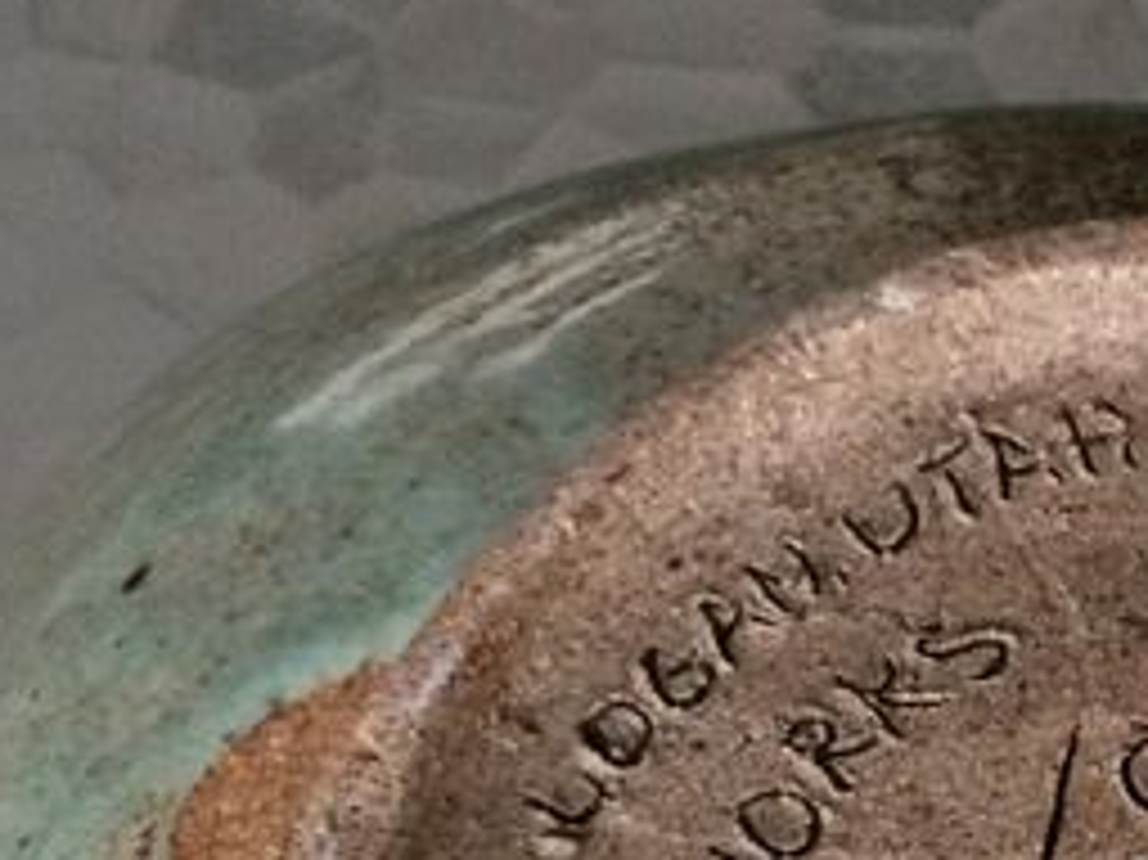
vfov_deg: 13.3
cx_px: 1211
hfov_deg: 18.0
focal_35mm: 106
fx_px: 3514
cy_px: 1236
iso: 125
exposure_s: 1/30
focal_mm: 4.12
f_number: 2.2
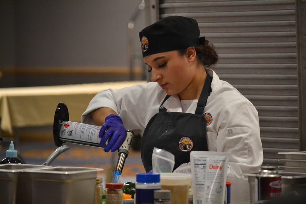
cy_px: 102
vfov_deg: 8.7
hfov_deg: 13.0
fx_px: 1338
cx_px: 153
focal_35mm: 158
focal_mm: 105
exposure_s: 1/200
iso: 3200
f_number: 4.5
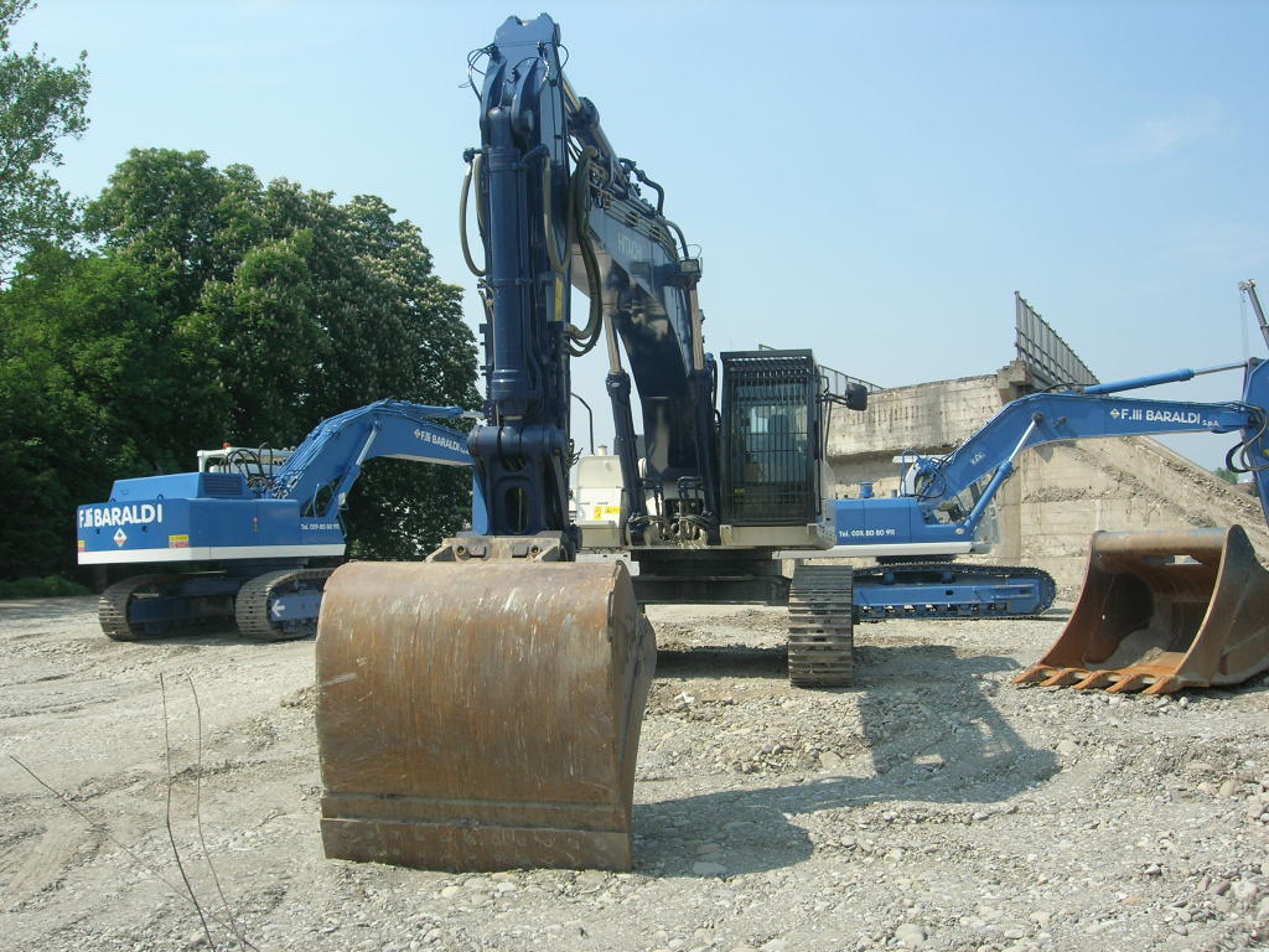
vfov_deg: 37.7
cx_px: 634
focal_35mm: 38
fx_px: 1393
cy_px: 476
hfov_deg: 49.0
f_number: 4.8
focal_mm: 7.8
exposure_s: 1/491
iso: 64
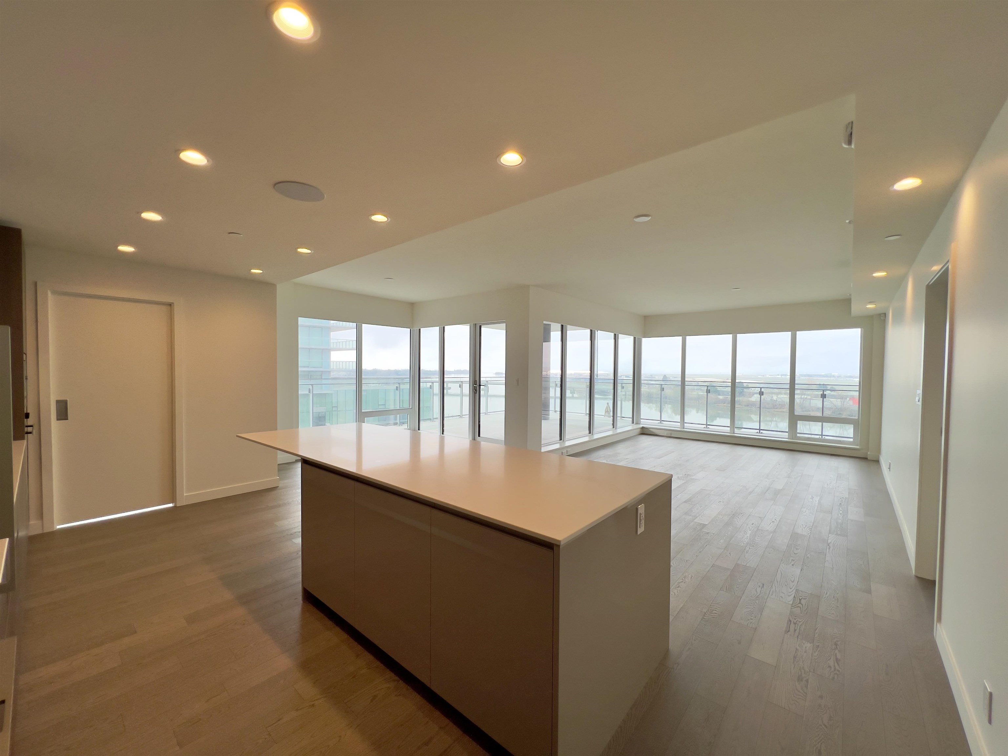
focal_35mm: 13
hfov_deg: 106.2
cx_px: 504
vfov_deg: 89.9
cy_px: 378
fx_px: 379
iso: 32
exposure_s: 1/185
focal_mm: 1.57
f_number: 1.8
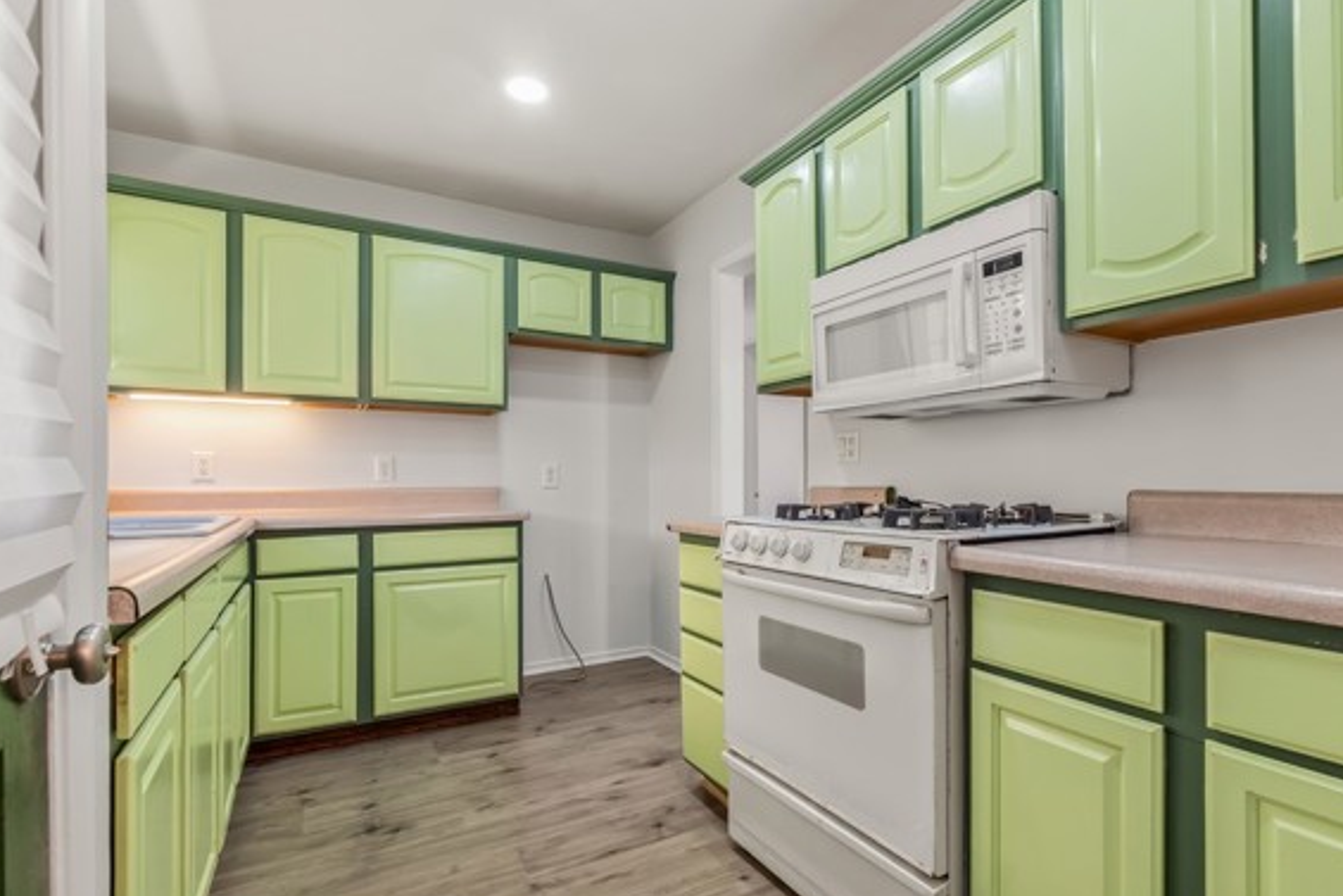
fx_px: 634
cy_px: 484
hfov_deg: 93.1
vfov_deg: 70.4
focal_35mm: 17
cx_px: 723
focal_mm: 10
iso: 400
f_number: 8
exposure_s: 1/25
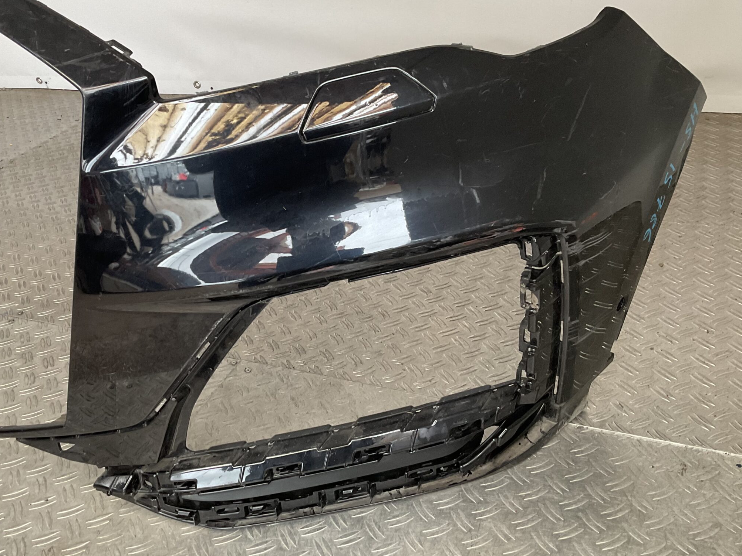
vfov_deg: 38.7
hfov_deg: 49.7
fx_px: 793
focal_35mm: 37
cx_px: 280
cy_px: 282
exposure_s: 1/60
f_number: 1.8
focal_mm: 3
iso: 100
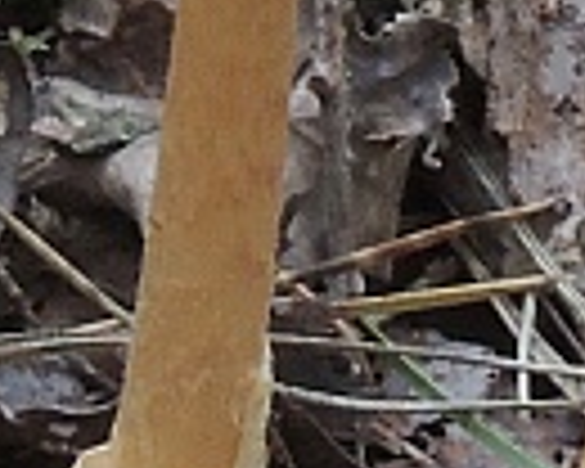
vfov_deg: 4.0
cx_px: 378
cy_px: -266
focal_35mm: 385
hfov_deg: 5.0
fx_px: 6666
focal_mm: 8.9
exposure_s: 1/8
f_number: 8
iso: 400
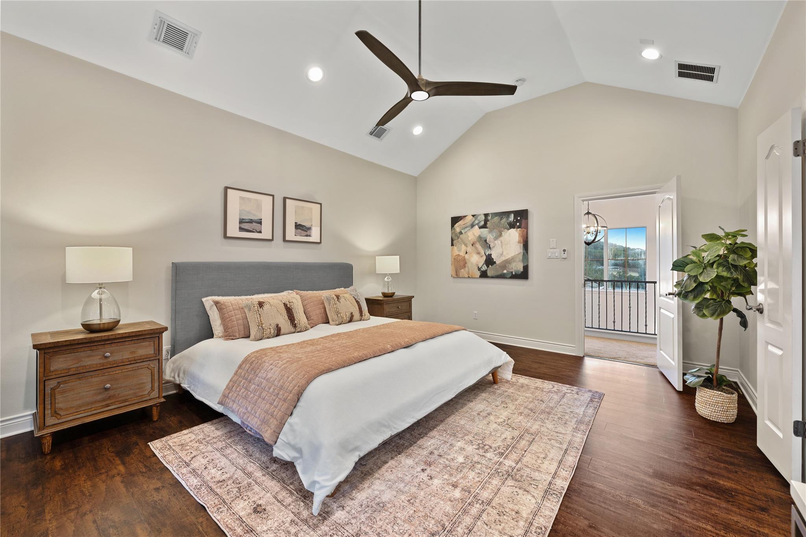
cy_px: 268
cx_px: 403
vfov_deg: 81.2
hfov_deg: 104.3
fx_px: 313
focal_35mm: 14
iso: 250
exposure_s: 1.6
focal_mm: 14
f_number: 8
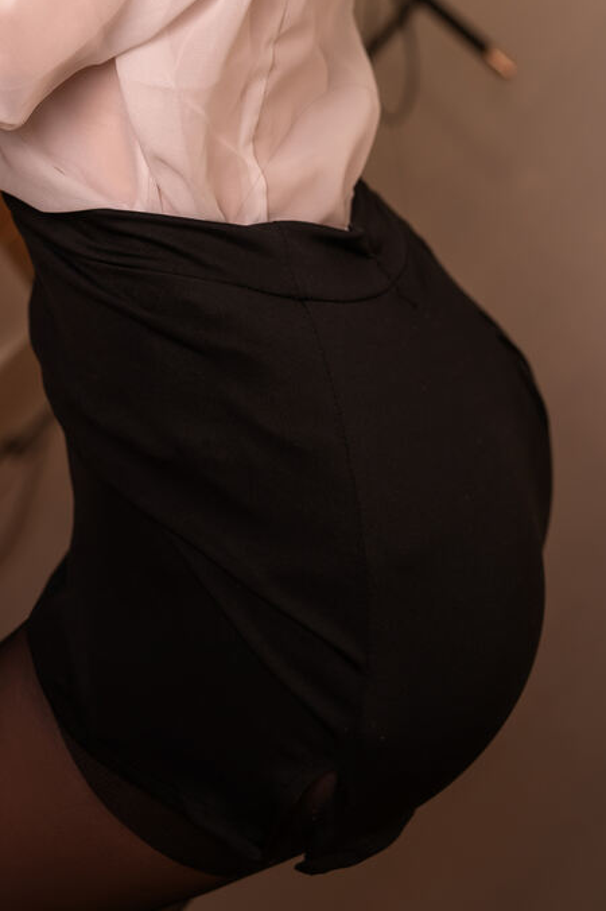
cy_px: -73
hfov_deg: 12.3
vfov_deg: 17.8
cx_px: 102
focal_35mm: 111
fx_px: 2805
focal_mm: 50
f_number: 2.8
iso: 50
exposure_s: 1/40
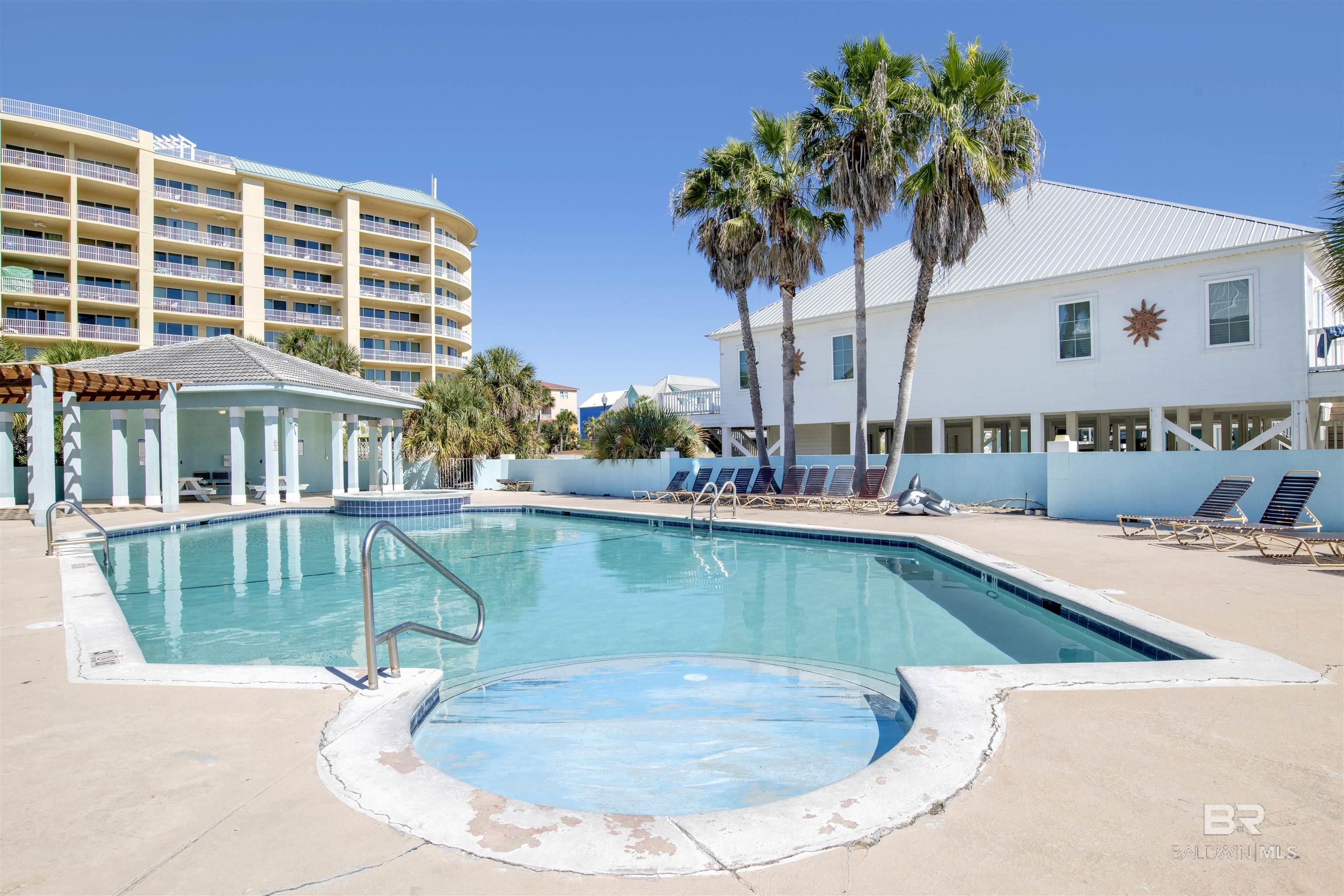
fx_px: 709
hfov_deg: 86.9
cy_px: 448
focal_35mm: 19
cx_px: 672
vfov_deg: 64.6
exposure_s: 1/400
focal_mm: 19
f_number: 11
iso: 200
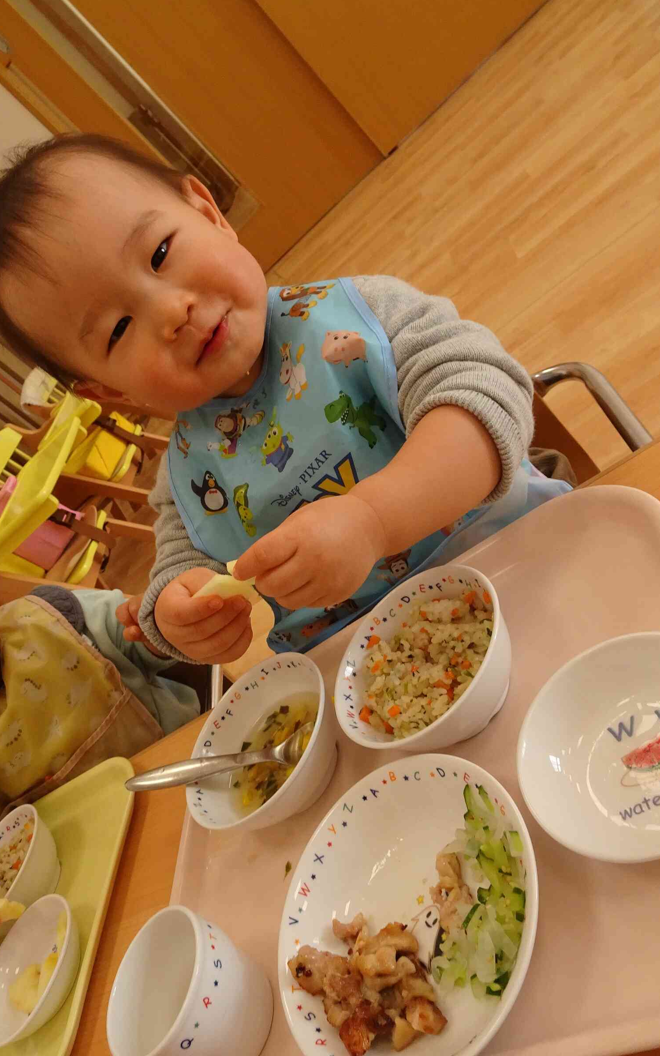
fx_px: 748
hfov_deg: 47.3
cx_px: 259
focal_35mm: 26
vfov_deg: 70.4
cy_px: 537
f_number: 3.5
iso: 200
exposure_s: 1/250
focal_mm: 4.1
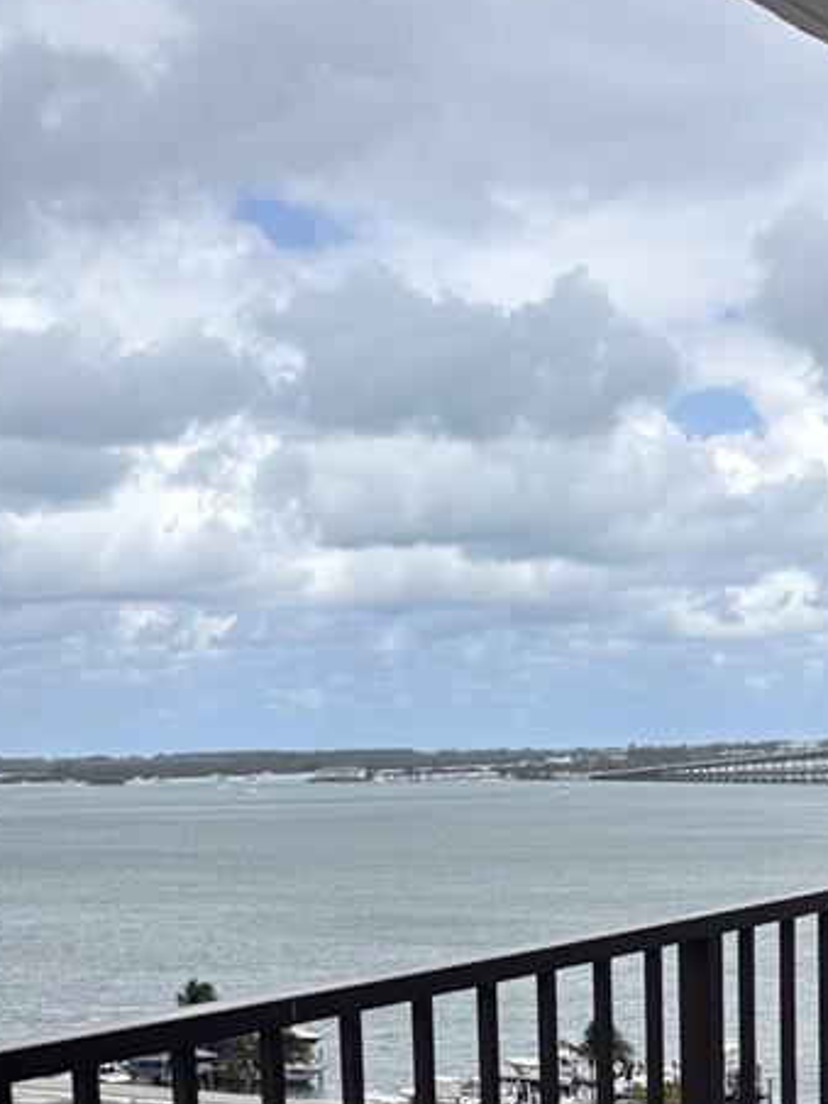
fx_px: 2201
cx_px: 476
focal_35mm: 69
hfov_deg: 21.3
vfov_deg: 26.6
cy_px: 1119
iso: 50
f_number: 1.6
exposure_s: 1/2933
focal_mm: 5.96
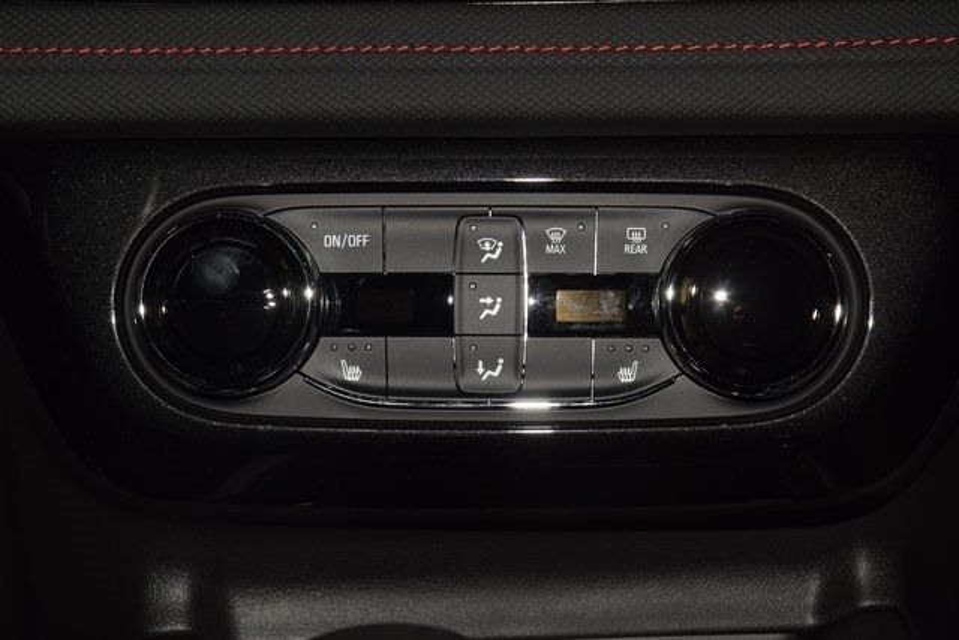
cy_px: 320
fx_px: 2798
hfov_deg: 19.5
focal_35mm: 105
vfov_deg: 13.0
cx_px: 480
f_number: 8
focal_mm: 70
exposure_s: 1/125
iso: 100
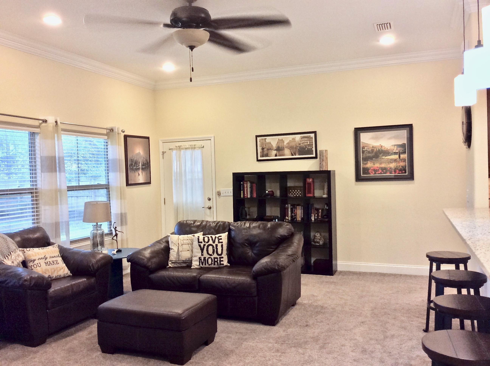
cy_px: 183
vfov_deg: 44.1
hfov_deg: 56.9
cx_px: 245
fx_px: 452
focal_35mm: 32
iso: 125
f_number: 2.4
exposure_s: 1/24
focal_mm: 3.3
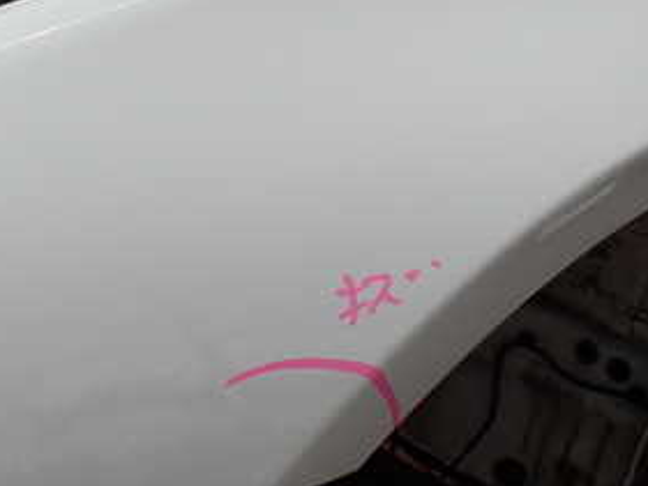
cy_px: 217
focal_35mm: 81
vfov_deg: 18.2
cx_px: 201
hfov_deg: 24.0
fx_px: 1517
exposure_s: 1/100
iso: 100
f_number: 3.5
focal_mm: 6.83
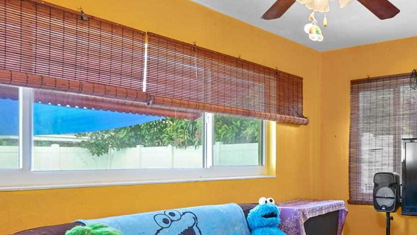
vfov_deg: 32.5
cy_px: 160
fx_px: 398
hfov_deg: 52.7
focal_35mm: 36
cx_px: 316
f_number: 8
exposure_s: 1
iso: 400
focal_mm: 14
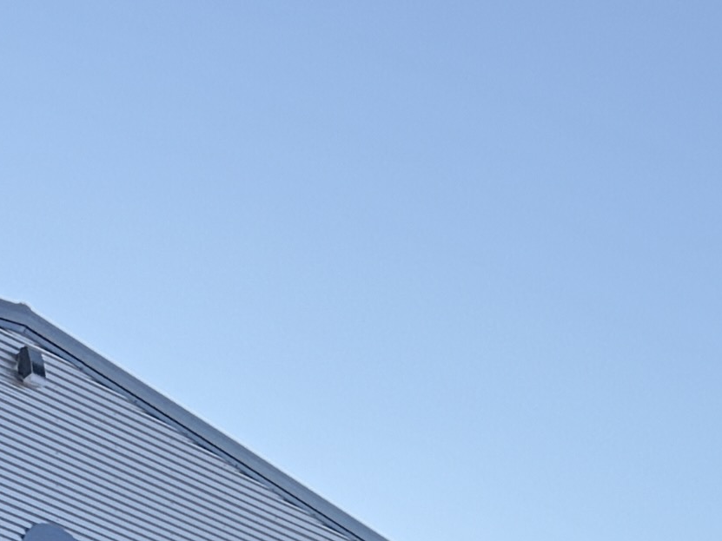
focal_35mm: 165
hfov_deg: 11.8
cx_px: -115
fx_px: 3441
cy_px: 1638
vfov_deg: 7.8
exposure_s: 1/1046
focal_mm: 6.76
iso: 80
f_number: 1.78
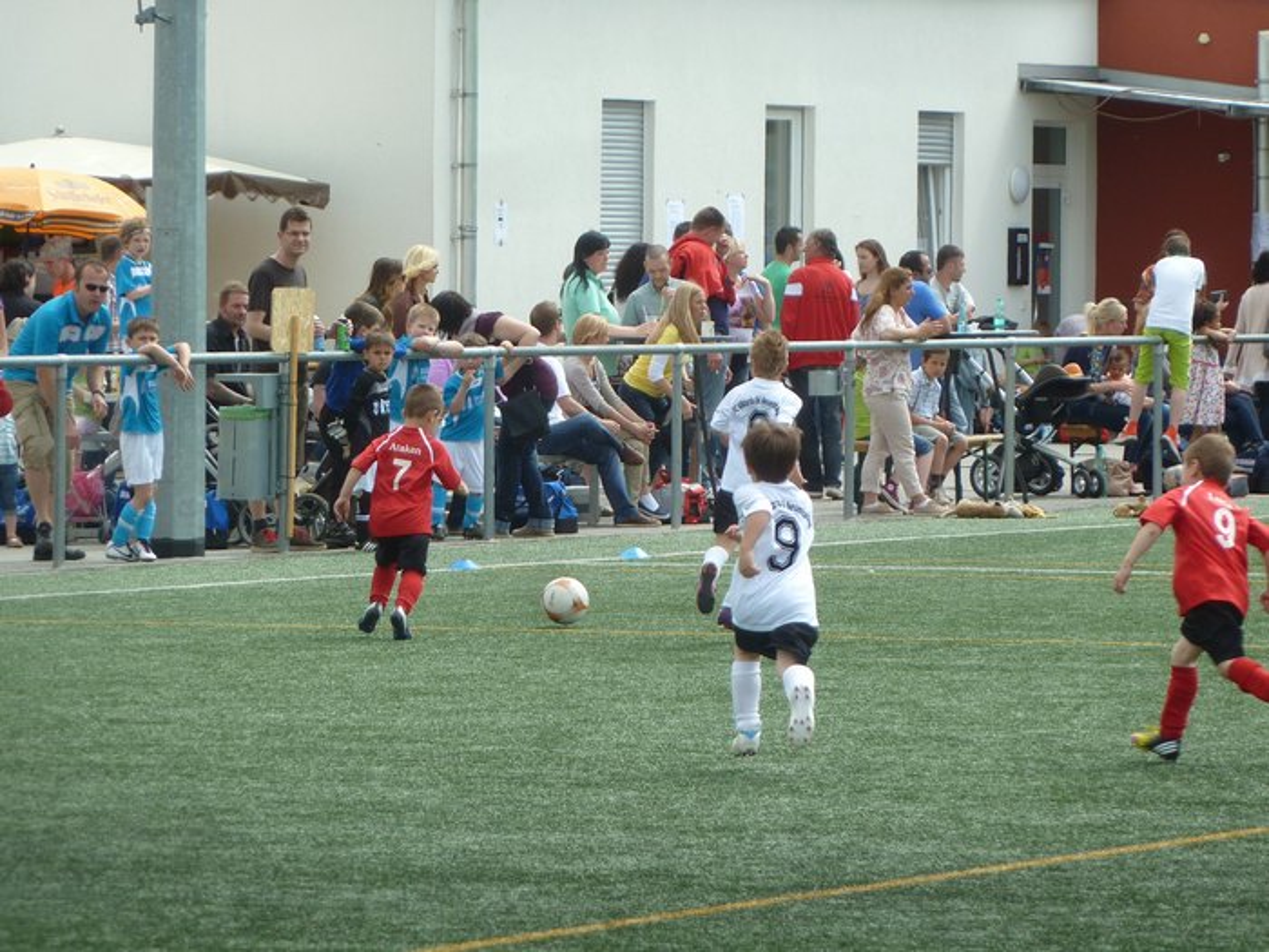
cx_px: 634
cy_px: 476
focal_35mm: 278
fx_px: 10191
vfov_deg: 5.3
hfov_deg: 7.1
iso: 80
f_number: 4.8
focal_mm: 45.7
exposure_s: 1/250
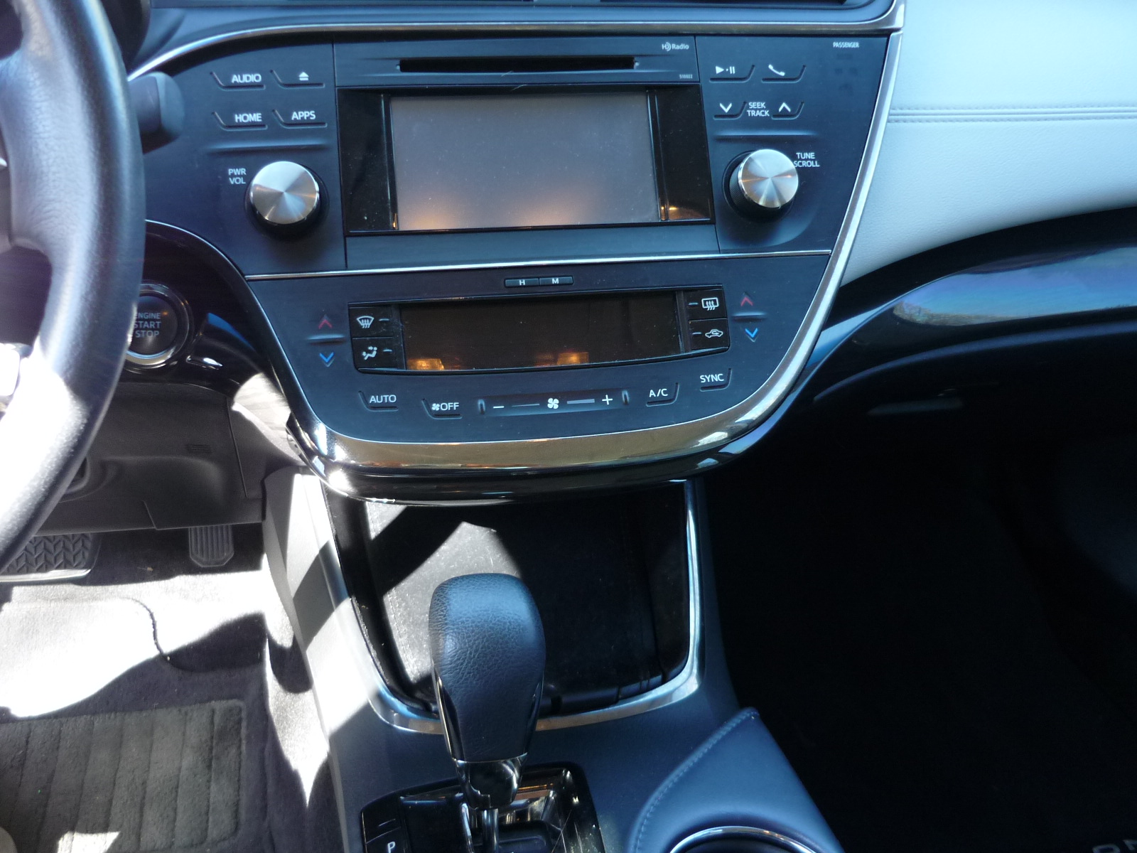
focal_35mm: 33
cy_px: 426
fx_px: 1084
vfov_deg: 42.9
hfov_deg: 55.4
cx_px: 568
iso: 160
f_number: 2.8
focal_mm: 5.5
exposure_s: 1/30
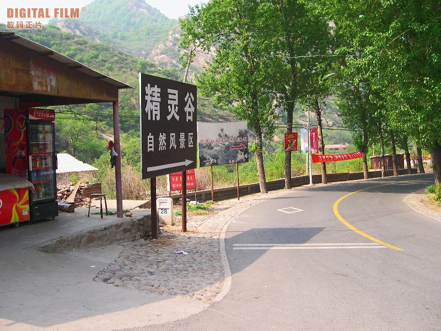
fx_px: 484
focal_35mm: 38
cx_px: 220
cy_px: 166
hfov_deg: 49.0
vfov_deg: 37.7
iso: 100
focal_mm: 8
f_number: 2.8
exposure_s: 1/433
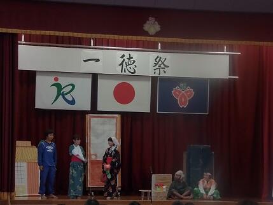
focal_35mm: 110
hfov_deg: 17.9
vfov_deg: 13.5
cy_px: 102
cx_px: 136
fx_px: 868
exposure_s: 1/30
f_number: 4.5
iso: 640
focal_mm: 19.4
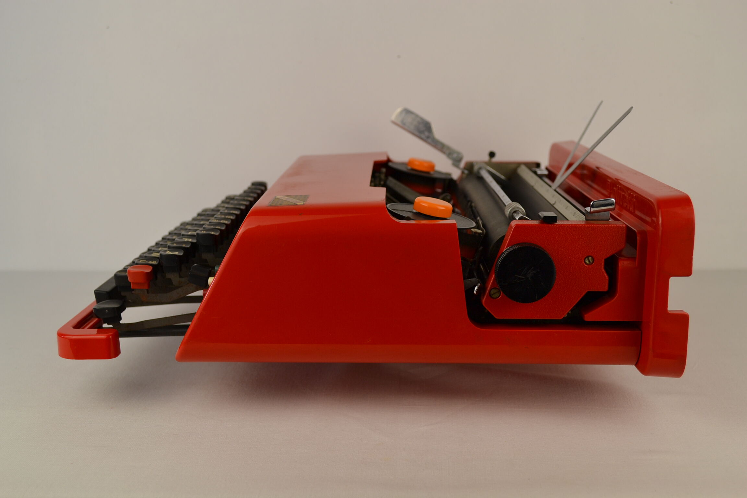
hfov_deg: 46.4
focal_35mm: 42
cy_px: 249
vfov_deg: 31.9
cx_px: 374
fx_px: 871
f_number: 5.6
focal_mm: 28
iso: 180
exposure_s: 1/125
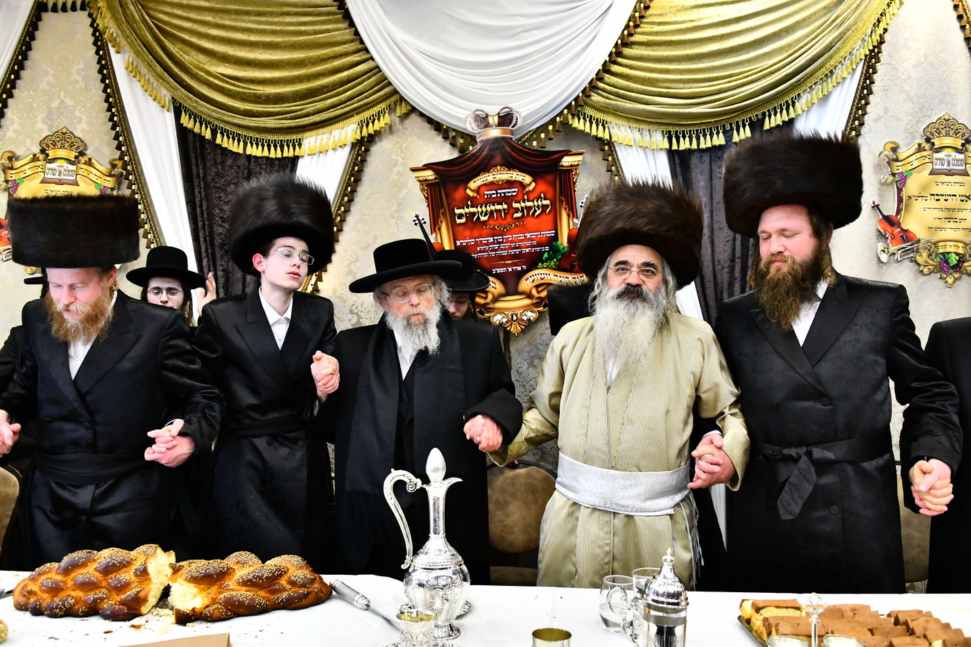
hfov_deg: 65.5
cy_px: 324
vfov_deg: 46.4
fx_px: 755
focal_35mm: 28
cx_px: 486
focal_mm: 28
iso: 3200
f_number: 5.6
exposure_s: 1/100
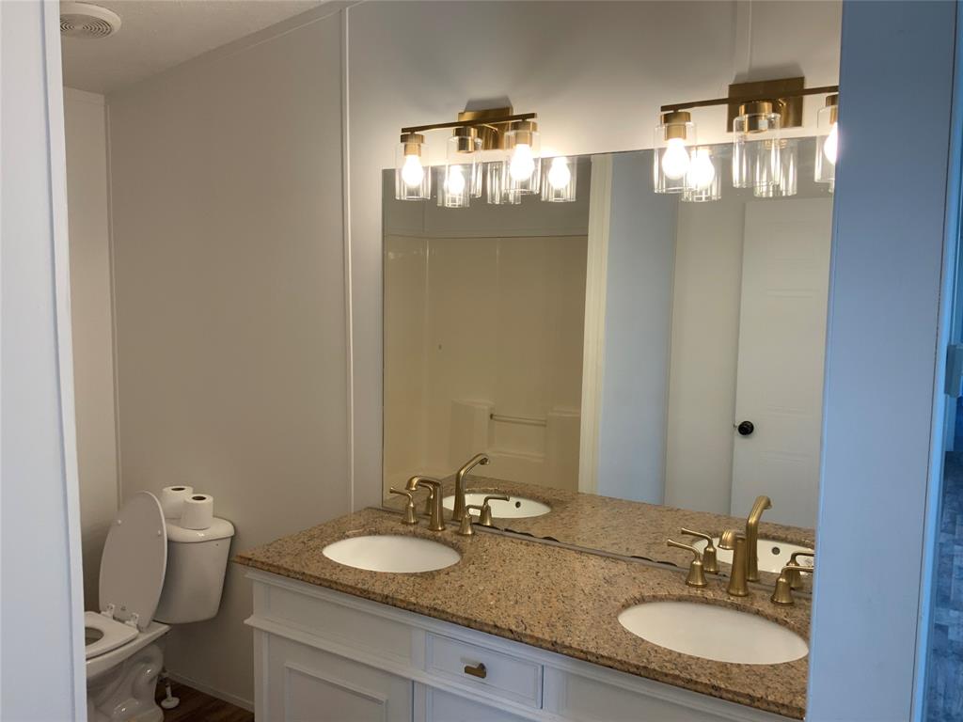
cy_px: 361
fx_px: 807
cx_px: 482
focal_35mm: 29
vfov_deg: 48.2
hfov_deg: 61.7
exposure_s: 1/120
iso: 64
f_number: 1.8
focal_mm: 3
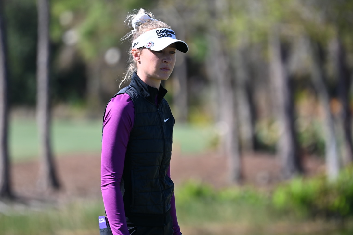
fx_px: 5883
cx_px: 176
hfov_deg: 3.4
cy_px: 118
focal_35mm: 600
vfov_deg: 2.3
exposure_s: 1/640
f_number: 5.6
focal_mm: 400
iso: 220
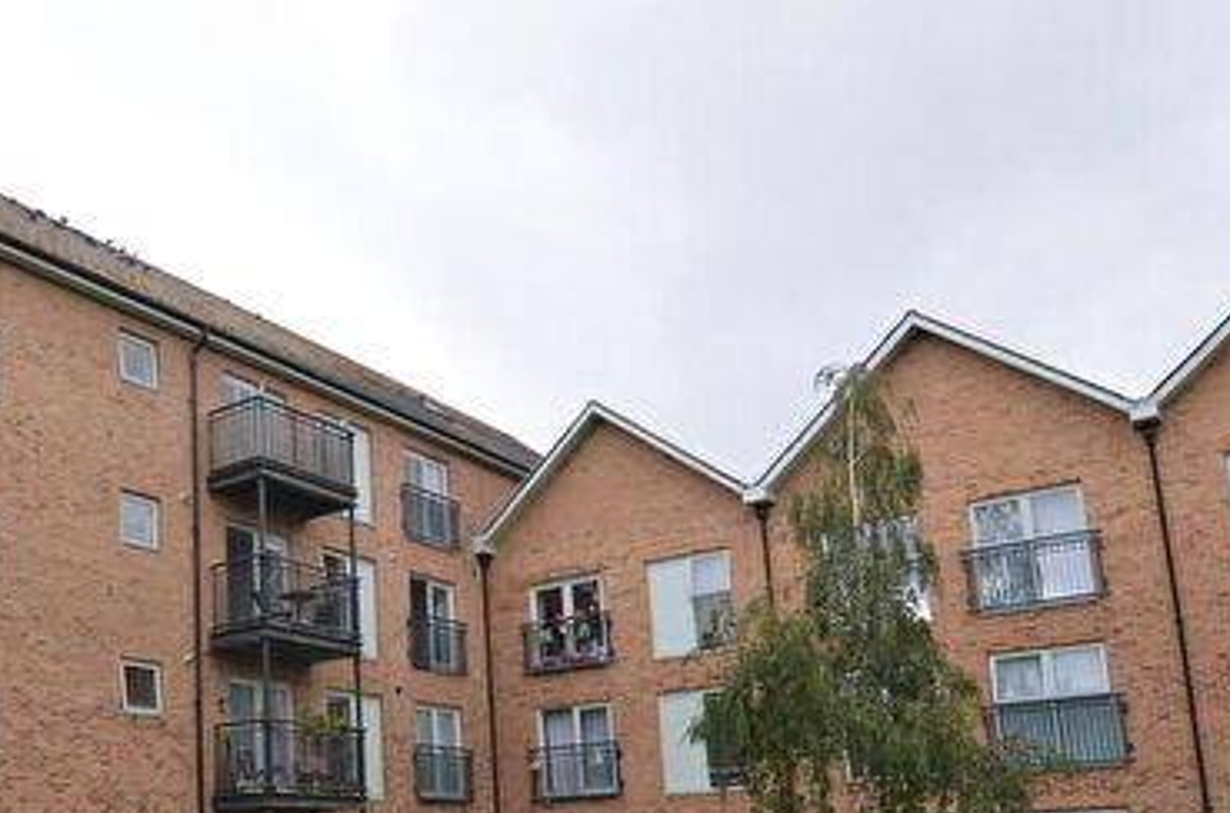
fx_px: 1259
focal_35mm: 37
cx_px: 303
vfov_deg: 34.6
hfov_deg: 49.9
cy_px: 661
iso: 100
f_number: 4.5
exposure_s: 1/200
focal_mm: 13
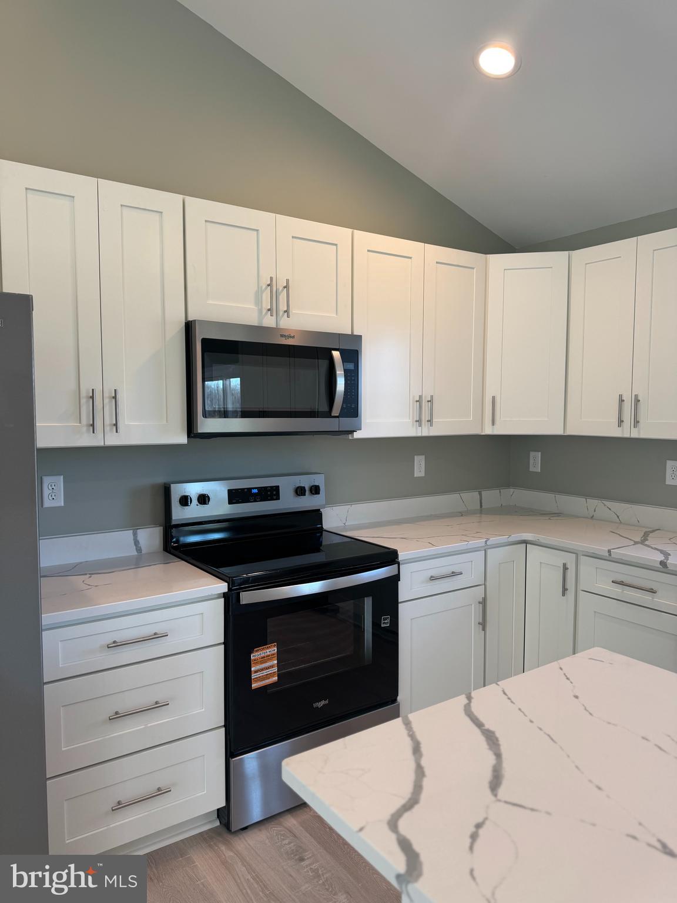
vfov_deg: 71.6
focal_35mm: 24
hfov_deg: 56.8
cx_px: 338
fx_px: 626
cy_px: 452
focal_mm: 6.76
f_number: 1.78
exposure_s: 1/120
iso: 100
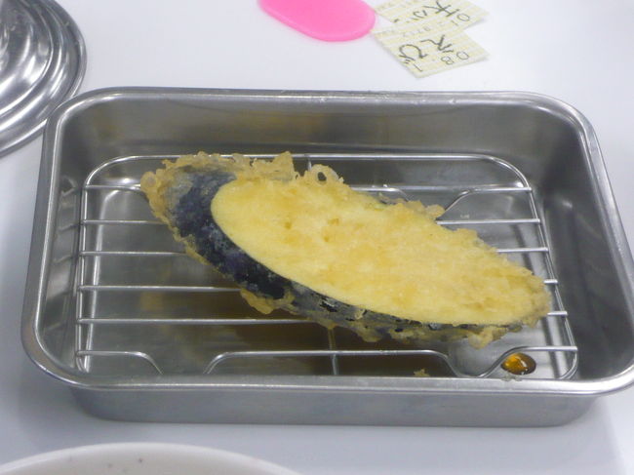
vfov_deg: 15.6
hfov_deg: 20.7
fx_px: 1739
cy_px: 238
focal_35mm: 95
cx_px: 317
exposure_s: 1/20
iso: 200
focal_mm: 10.3
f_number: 4.3
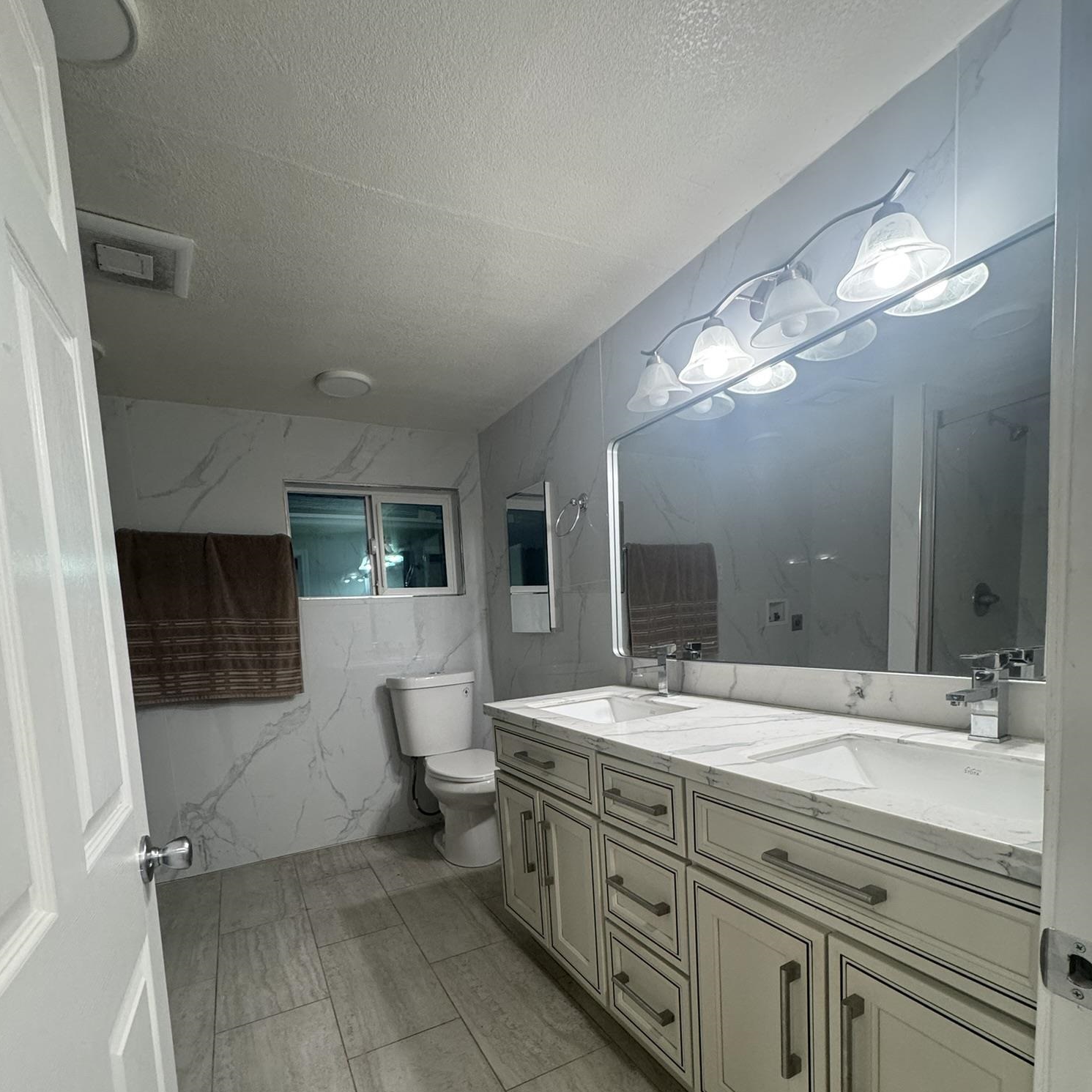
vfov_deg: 82.4
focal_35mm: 17
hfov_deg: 84.0
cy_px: 680
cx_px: 547
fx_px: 607
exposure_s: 1/120
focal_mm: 2.22
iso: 250
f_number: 2.2
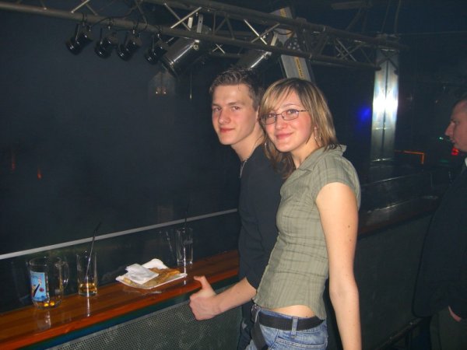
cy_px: 175
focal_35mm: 38
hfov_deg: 49.0
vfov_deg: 37.7
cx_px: 234
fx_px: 513
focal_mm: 7.9
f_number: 2.8
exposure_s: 1/60
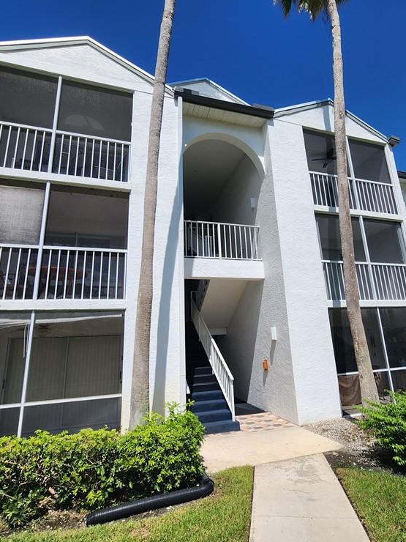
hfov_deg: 71.2
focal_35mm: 18
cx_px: 233
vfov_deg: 87.7
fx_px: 281
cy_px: 262
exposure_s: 1/2977
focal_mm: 2.2
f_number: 2.2
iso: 50
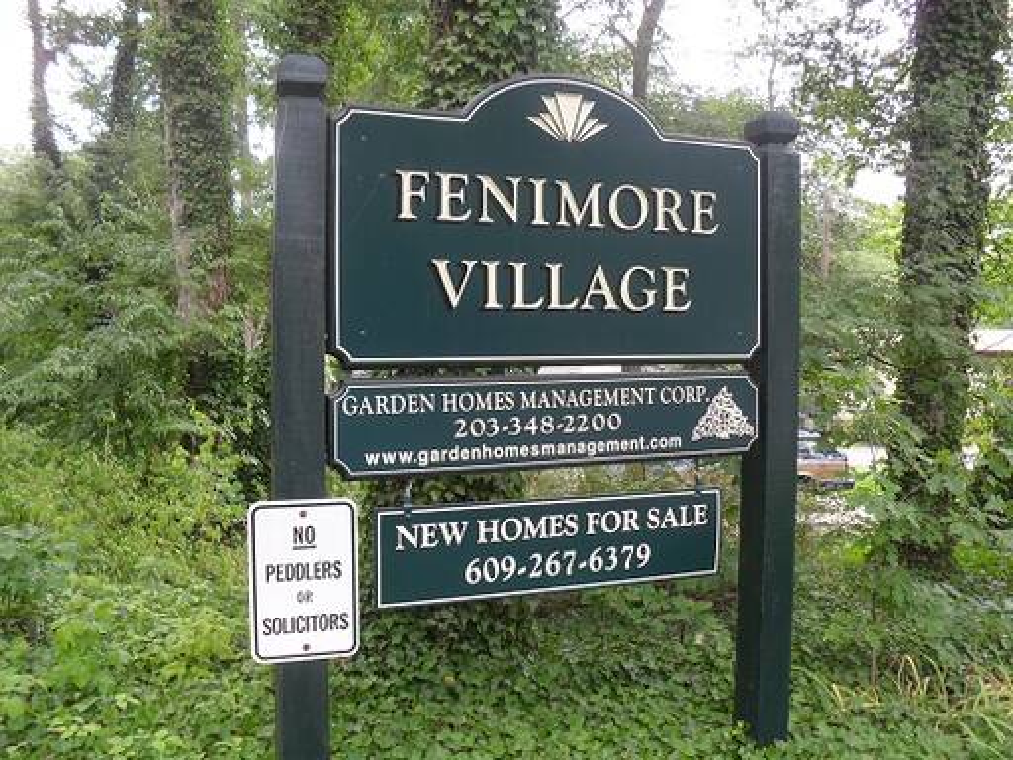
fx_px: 1024
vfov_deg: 40.7
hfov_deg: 52.6
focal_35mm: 35
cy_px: 380
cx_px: 506
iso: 100
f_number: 3
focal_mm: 6.3
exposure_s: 1/45
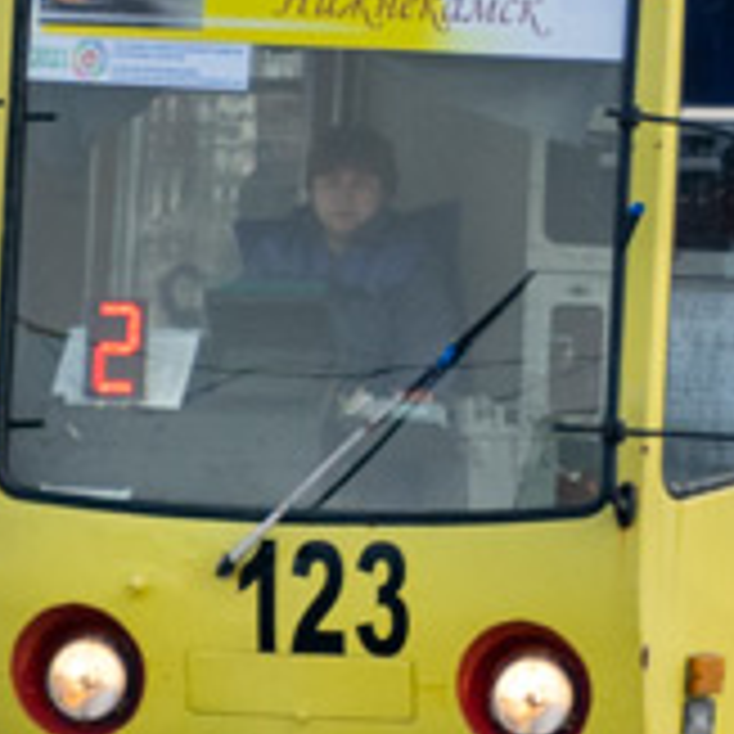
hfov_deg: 1.7
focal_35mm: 1042
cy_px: -403
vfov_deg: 1.7
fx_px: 24997
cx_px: 964
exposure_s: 1/800
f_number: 5.6
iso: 200
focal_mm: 92
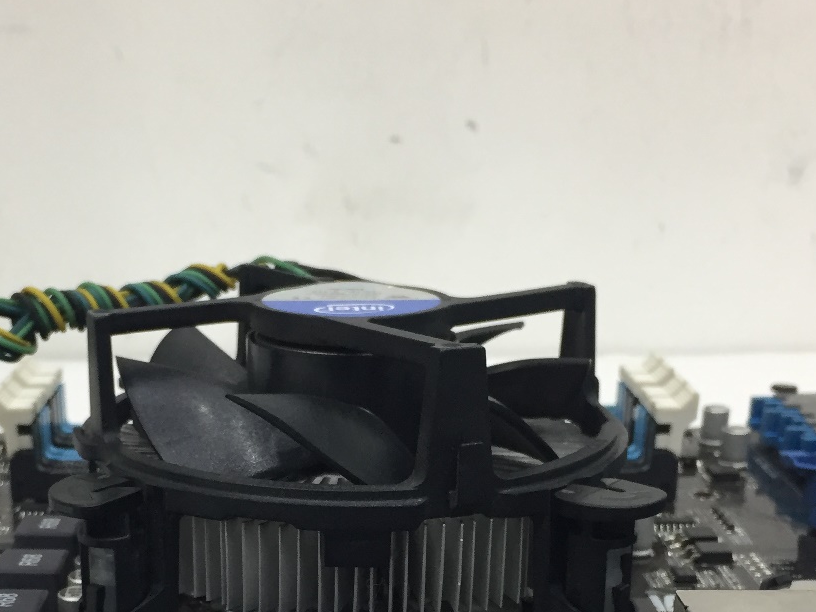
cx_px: 302
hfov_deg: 33.1
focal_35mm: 58
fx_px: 1367
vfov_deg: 24.3
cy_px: 584
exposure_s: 1/33
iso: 100
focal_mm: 4.15
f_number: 2.2
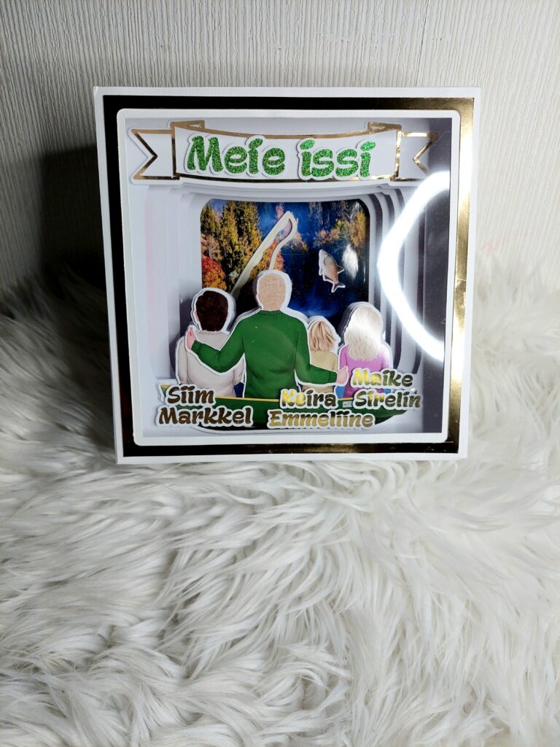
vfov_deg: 71.6
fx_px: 518
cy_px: 374
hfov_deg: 56.8
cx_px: 280
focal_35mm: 24
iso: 80
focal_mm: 5.23
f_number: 1.8
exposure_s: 1/100
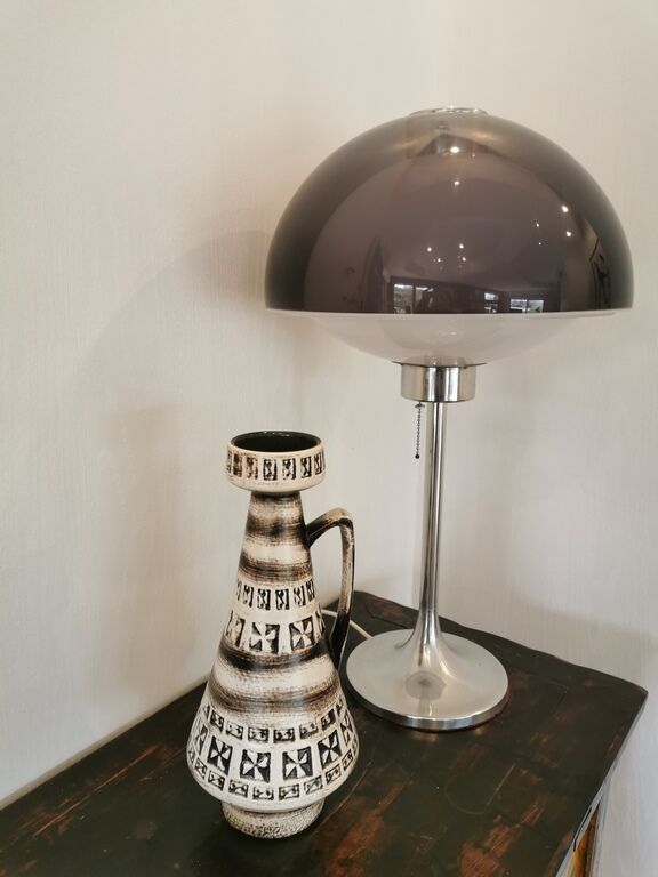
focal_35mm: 27
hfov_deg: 51.4
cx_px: 329
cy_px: 438
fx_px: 684
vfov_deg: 65.3
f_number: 1.8
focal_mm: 5.58
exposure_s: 1/100
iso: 200
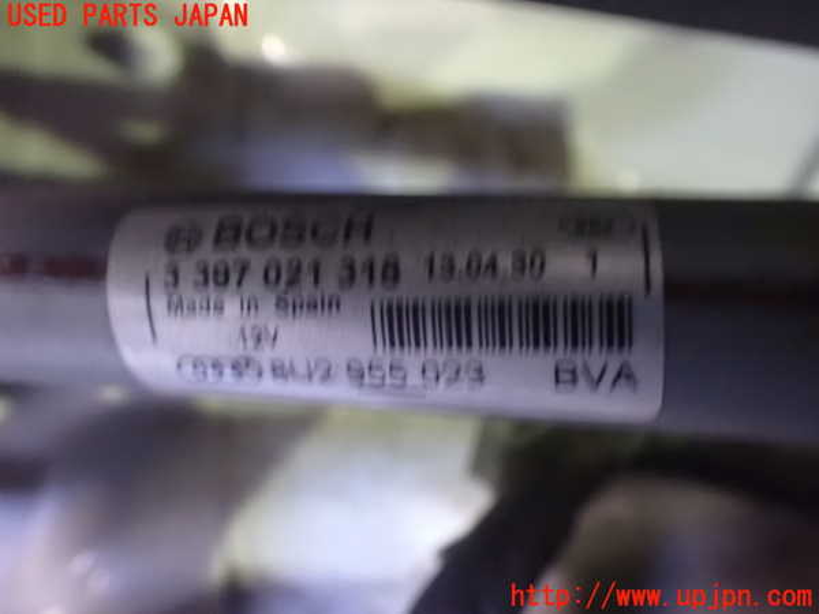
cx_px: 410
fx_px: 710
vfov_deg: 46.8
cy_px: 307
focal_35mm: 30
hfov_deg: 60.0
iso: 1600
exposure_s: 1/20
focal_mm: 5.4
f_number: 2.3
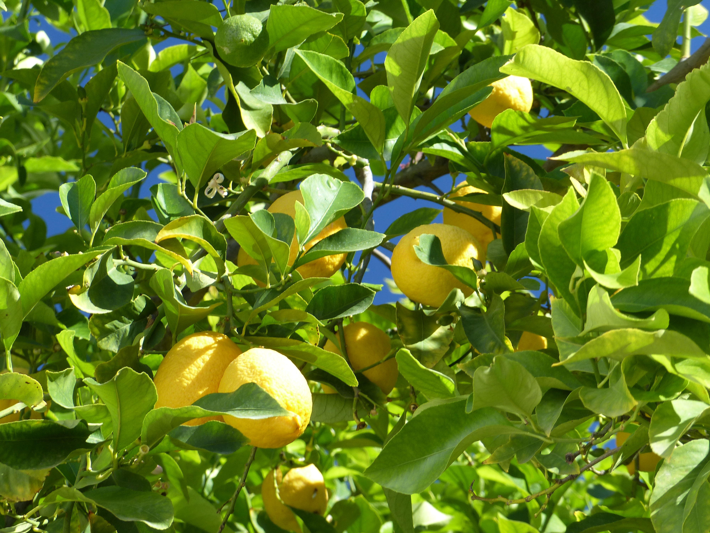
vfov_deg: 9.6
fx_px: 3159
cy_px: 266
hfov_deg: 12.8
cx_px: 355
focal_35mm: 154
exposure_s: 1/125
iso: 100
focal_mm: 25.2
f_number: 3.5
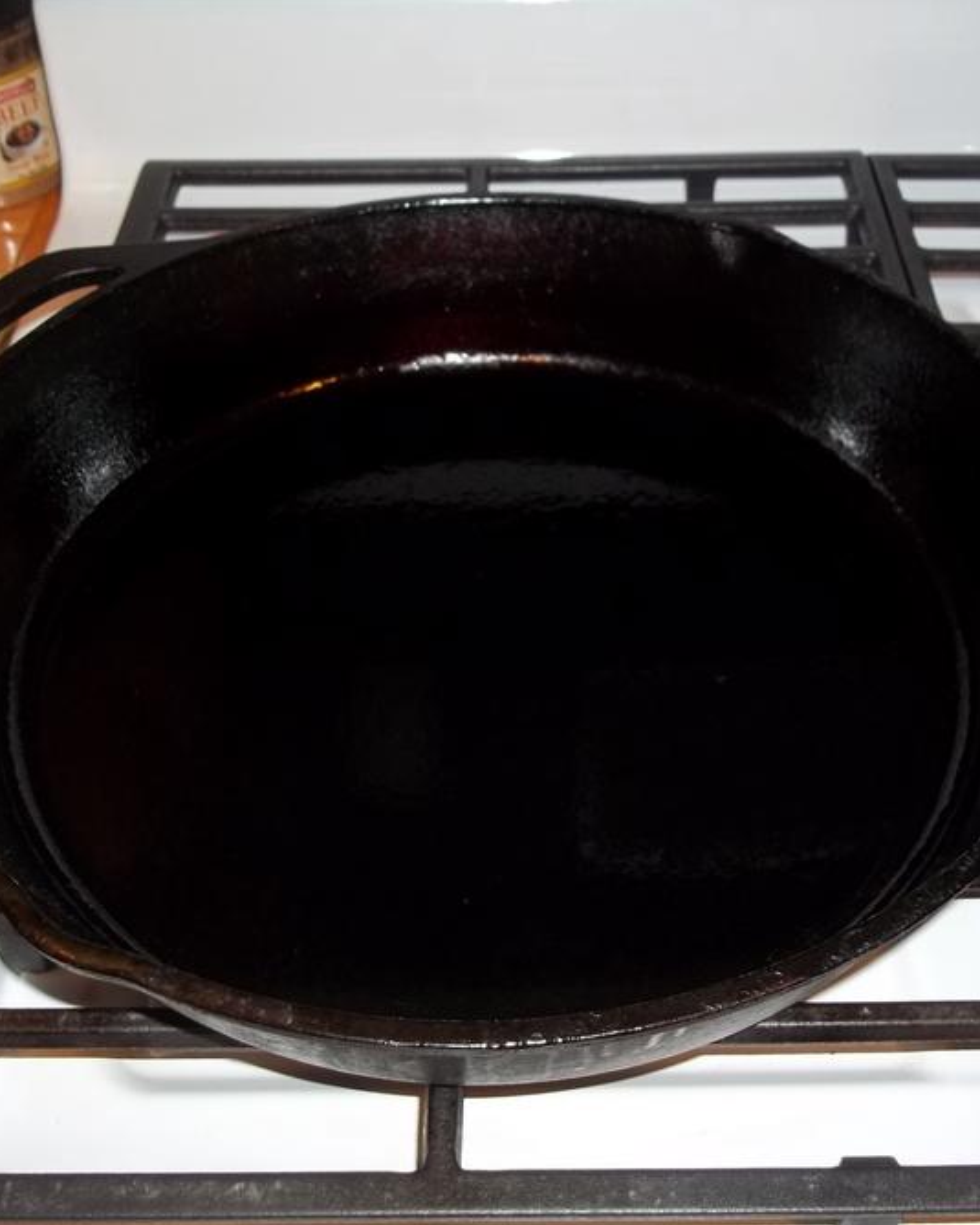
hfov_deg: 35.7
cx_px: 520
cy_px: 614
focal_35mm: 42
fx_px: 1523
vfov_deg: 43.8
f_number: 2.9
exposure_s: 1/30
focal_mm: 5.7
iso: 64
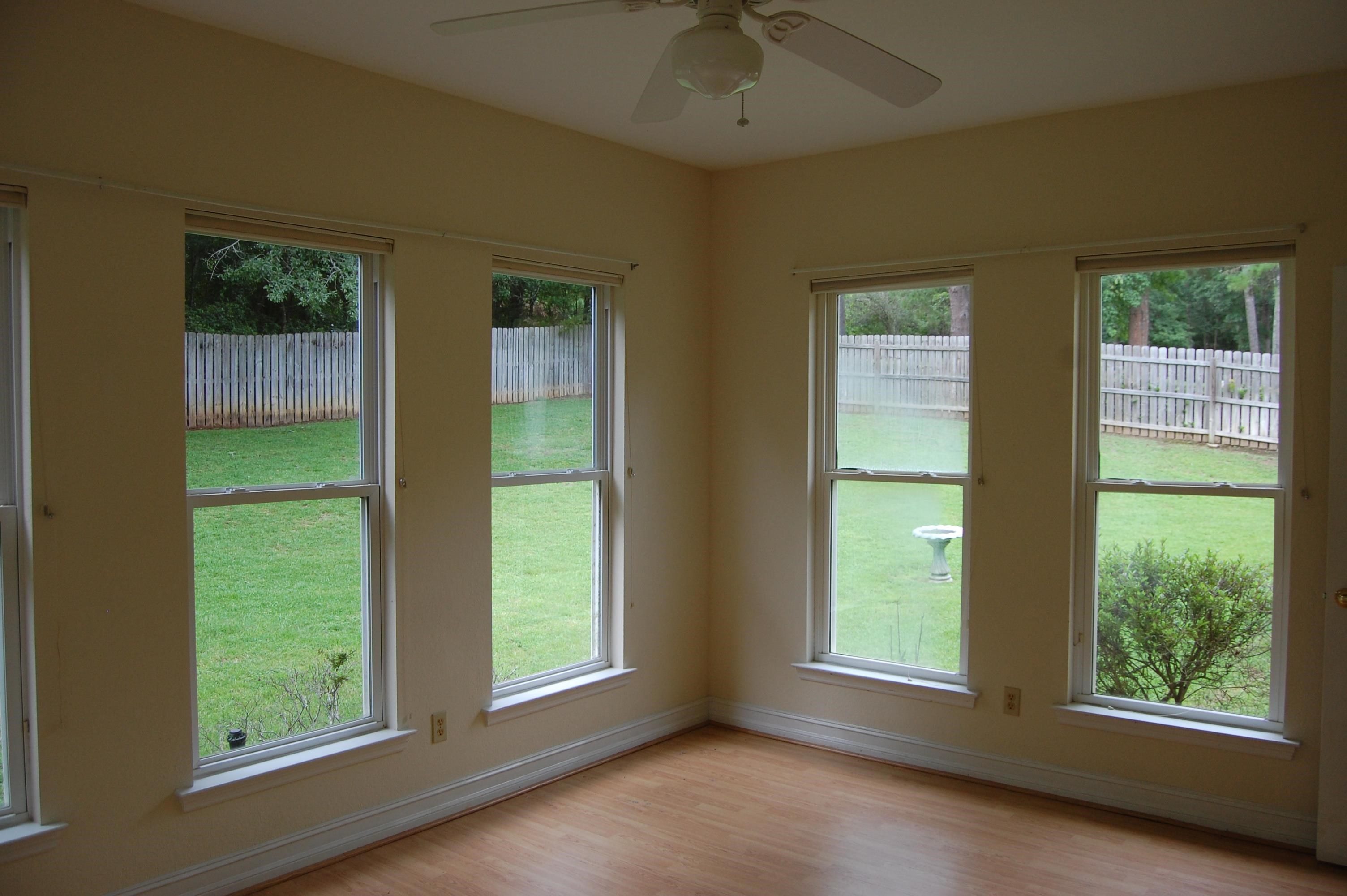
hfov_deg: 67.4
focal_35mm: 27
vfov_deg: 47.8
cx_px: 674
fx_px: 1009
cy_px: 448
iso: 400
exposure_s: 1/100
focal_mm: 18
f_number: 5
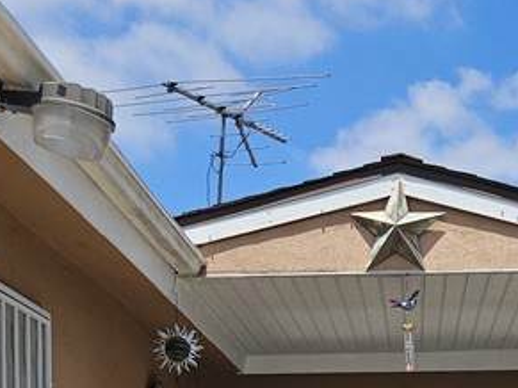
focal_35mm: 81
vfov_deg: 16.9
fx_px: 1212
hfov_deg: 23.9
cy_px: 534
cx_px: 377
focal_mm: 5.4
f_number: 1.8
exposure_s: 1/2134
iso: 25
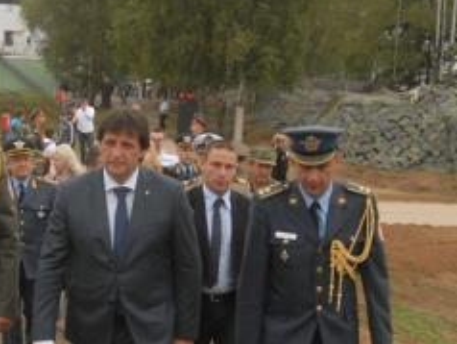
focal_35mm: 93
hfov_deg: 20.9
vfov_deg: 15.9
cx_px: 132
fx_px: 1229
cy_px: 236
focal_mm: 24
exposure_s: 1/500
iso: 400
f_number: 4.5
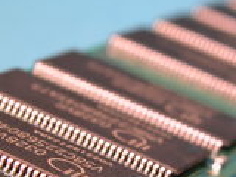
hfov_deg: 7.4
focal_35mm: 267
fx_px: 1820
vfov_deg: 5.6
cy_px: 168
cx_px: 201
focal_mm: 27.3
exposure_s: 1/25.8
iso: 100
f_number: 5.8
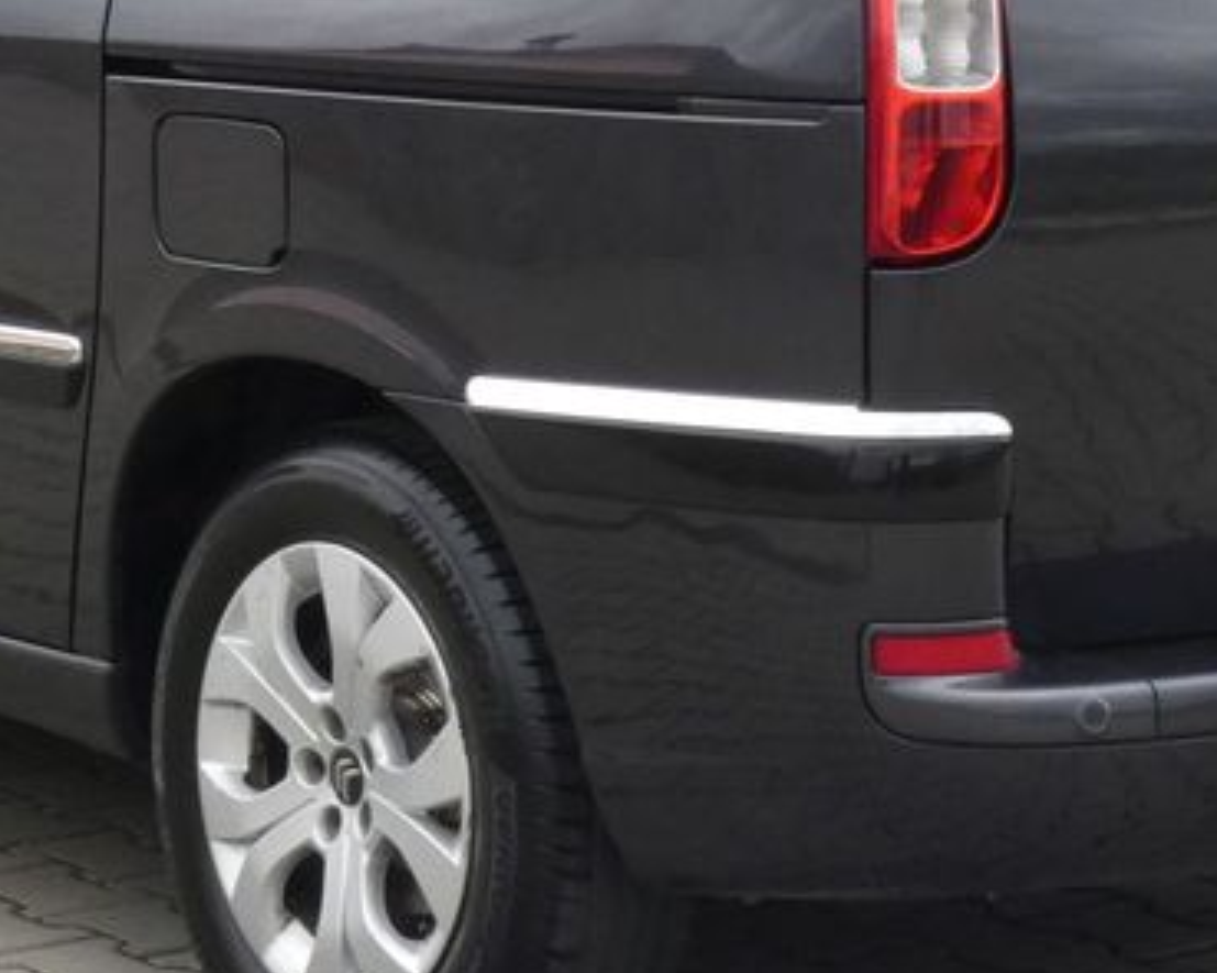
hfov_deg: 12.3
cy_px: 96
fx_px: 5653
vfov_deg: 9.8
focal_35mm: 157
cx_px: 518
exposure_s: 1/80
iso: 250
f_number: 5.6
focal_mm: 10.4
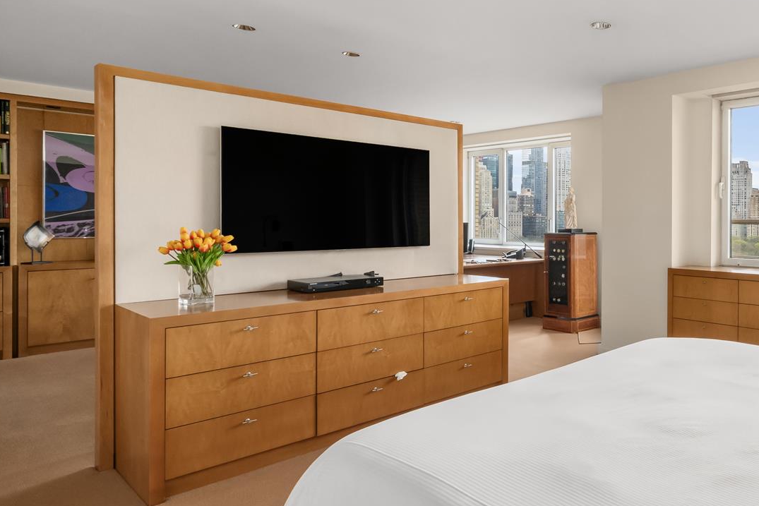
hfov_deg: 61.5
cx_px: 668
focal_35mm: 25
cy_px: 205
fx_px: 527
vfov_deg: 51.0
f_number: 16
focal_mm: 14
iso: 1250
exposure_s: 1/13
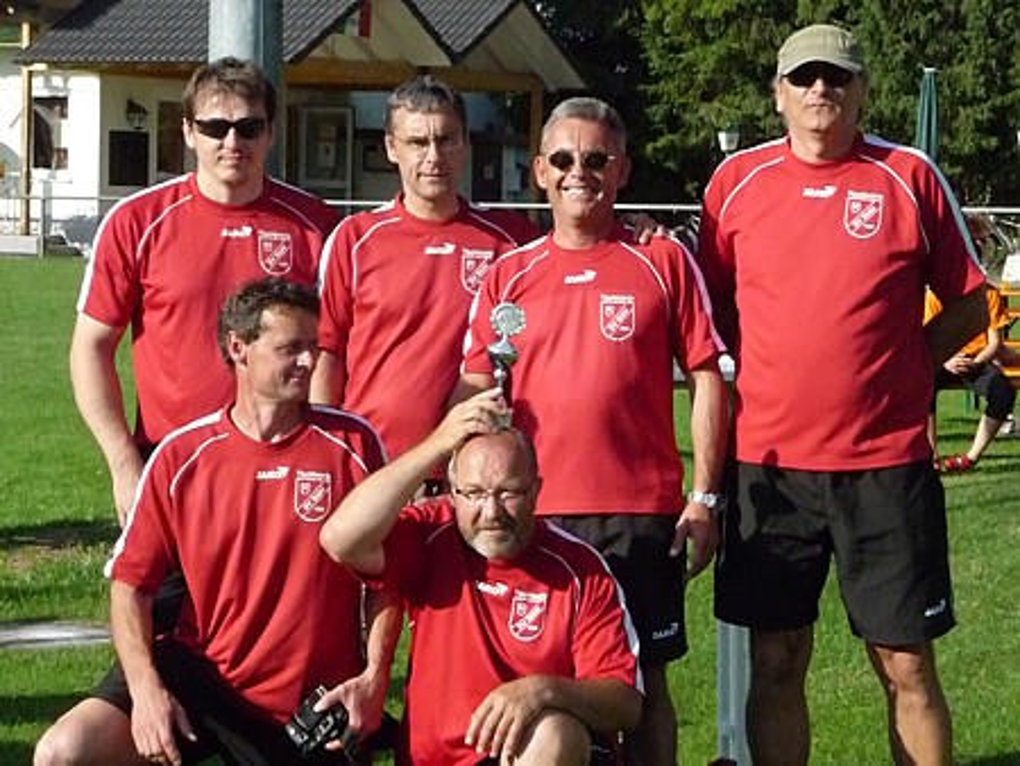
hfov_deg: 20.4
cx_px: 510
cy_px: 383
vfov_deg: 15.4
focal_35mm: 96
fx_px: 2830
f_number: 11
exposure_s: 1/1600
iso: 1600
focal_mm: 16.3
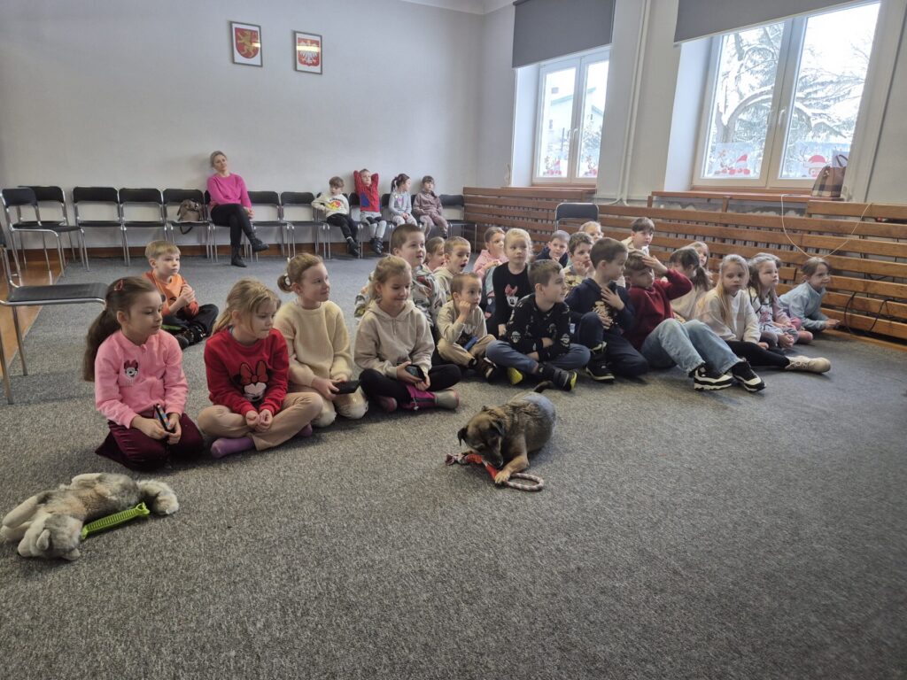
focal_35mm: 23
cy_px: 340
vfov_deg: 58.9
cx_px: 454
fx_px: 603
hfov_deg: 73.9
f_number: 1.8
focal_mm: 5.4
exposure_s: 1/100
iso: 320
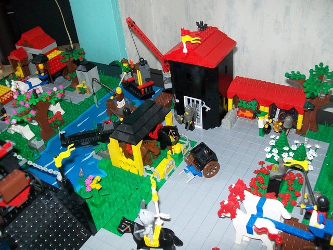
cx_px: 166
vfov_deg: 39.7
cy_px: 125
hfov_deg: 51.4
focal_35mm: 36
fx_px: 346
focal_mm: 6
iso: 160
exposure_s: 1/60
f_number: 2.7
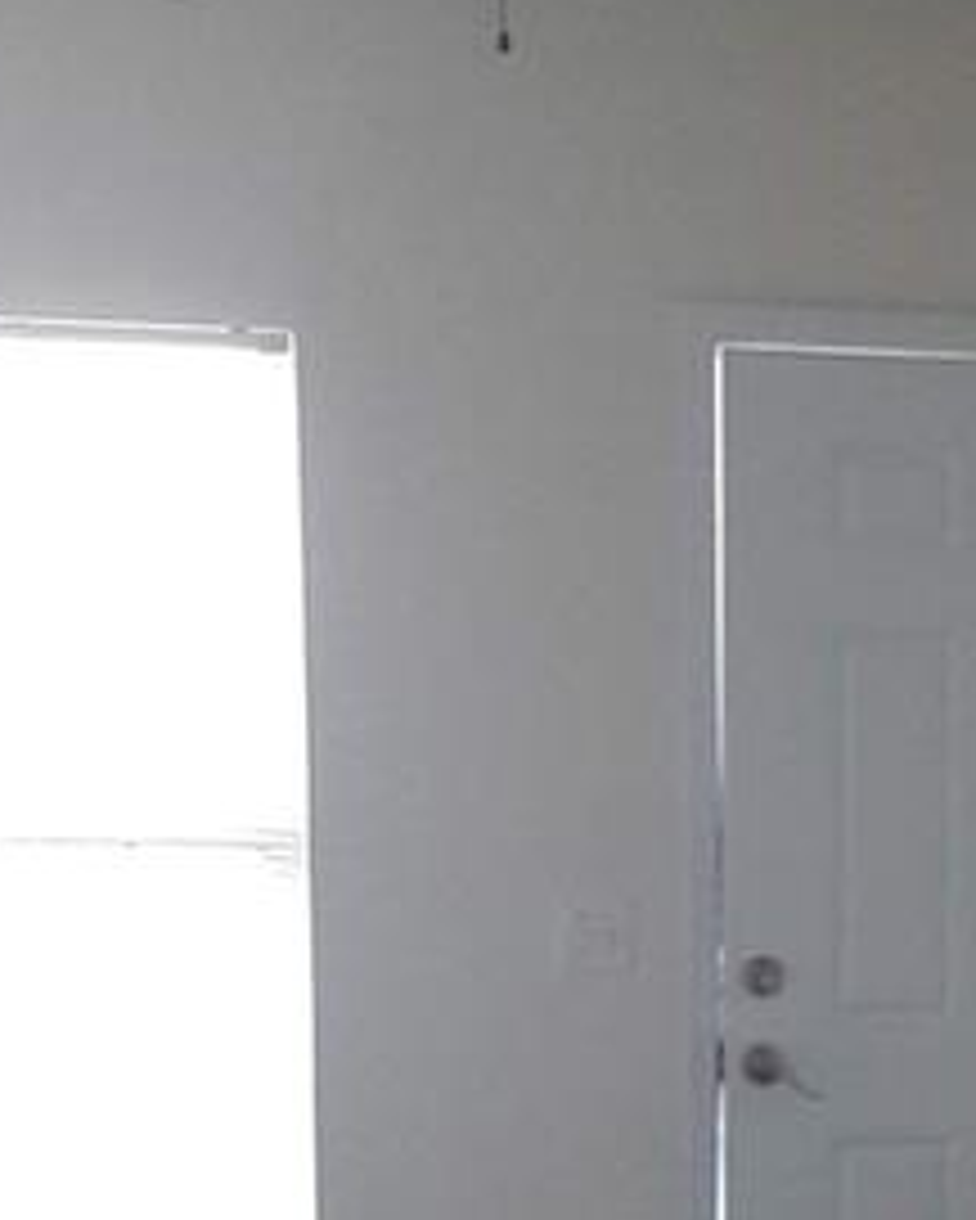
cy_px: 1306
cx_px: 1237
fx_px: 4367
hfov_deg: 12.4
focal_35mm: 121
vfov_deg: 15.5
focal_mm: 3.7
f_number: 1.9
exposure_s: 1/30
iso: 125
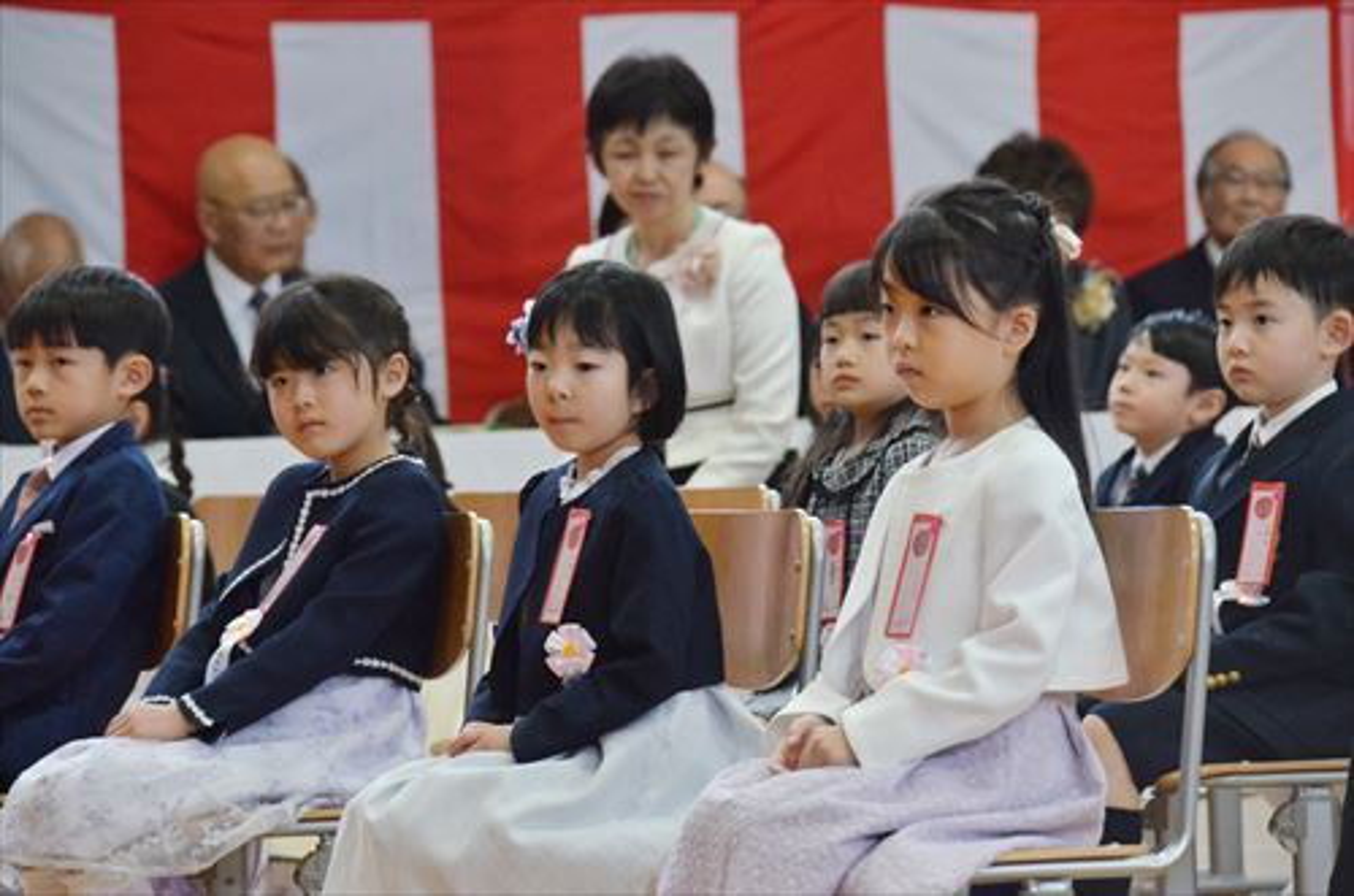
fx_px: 10695
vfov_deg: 4.8
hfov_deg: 7.2
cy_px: 448
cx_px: 677
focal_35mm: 285
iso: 3200
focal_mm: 190
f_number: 7.1
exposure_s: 1/125
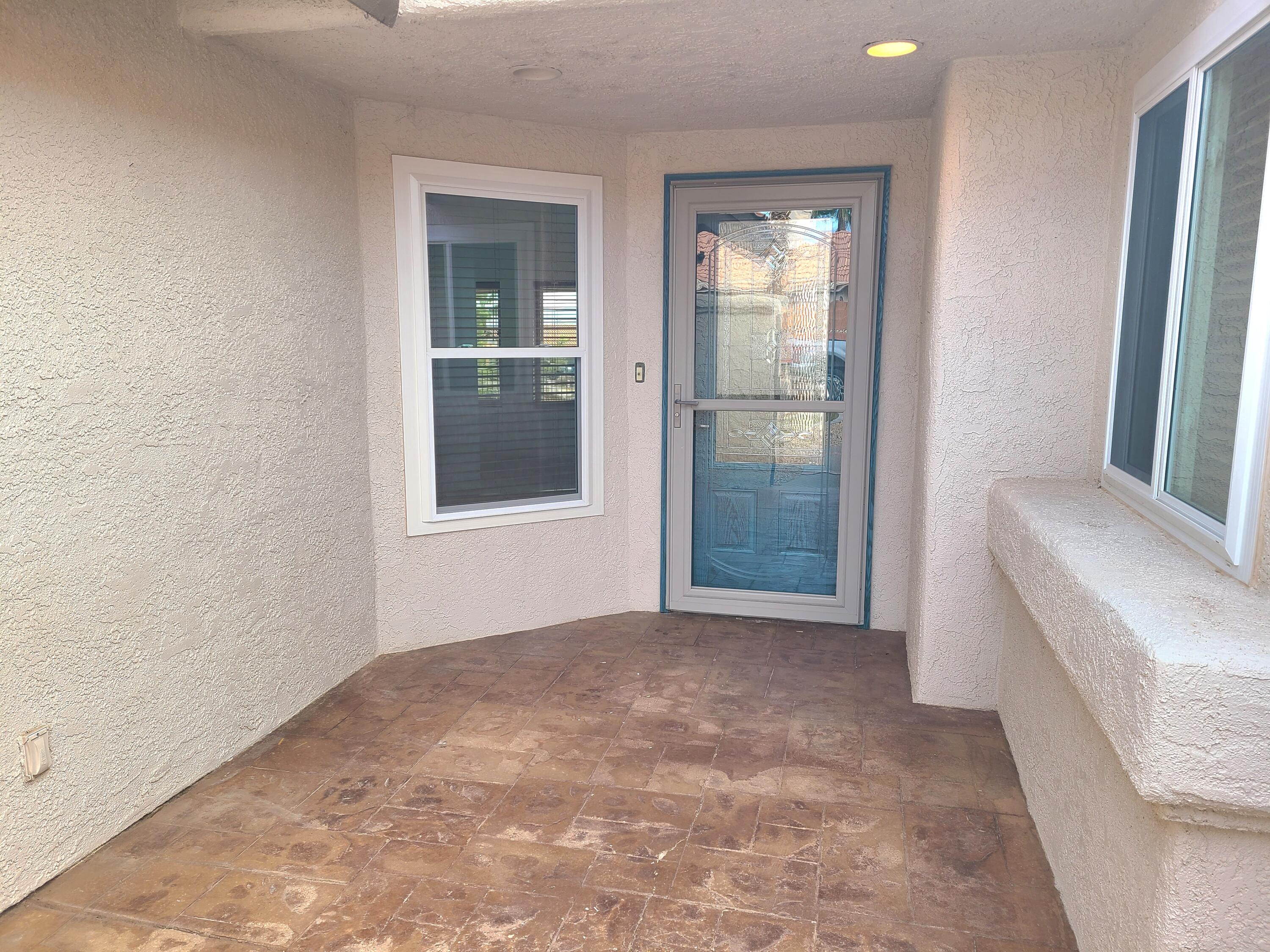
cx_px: 635
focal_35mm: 26
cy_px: 476
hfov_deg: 67.3
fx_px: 954
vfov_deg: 53.1
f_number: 1.8
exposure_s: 1/159
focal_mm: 5.4
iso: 40
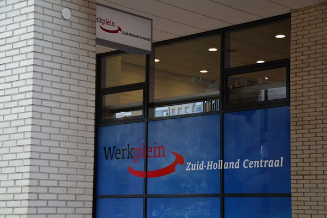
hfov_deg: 26.0
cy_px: 109
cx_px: 164
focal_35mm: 78
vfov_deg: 17.5
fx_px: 708
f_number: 5.6
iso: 800
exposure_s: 1/250
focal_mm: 52
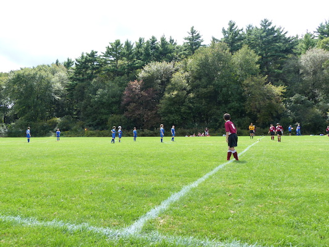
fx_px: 295
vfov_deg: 45.5
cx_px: 164
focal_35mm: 31
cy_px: 124
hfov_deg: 58.3
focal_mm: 5.6
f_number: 4
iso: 100
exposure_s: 1/320
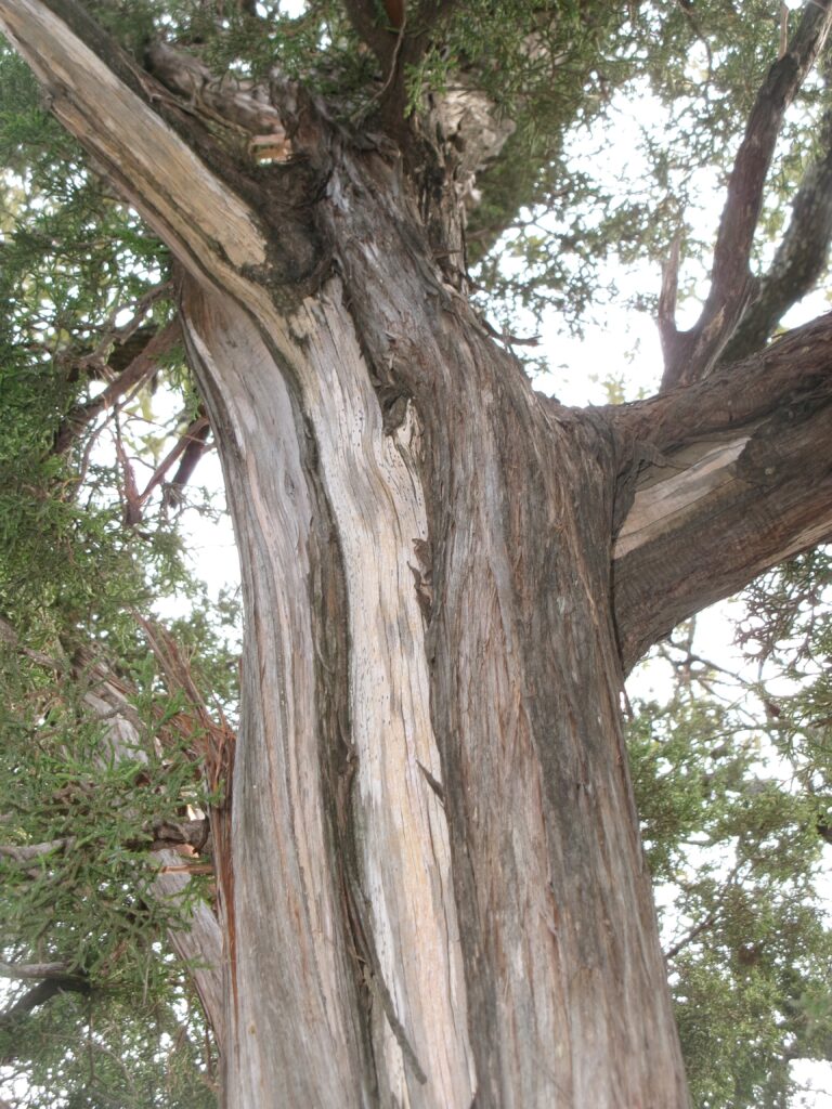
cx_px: 416
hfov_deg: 27.5
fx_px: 1698
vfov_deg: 36.2
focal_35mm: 53
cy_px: 554
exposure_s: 1/38
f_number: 4.9
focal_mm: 9.5
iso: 100
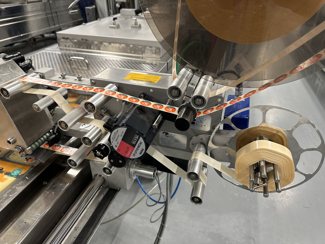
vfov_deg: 56.8
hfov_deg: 71.6
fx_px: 225
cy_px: 122
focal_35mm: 24
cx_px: 162
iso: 160
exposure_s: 1/50
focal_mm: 6.86
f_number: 1.78
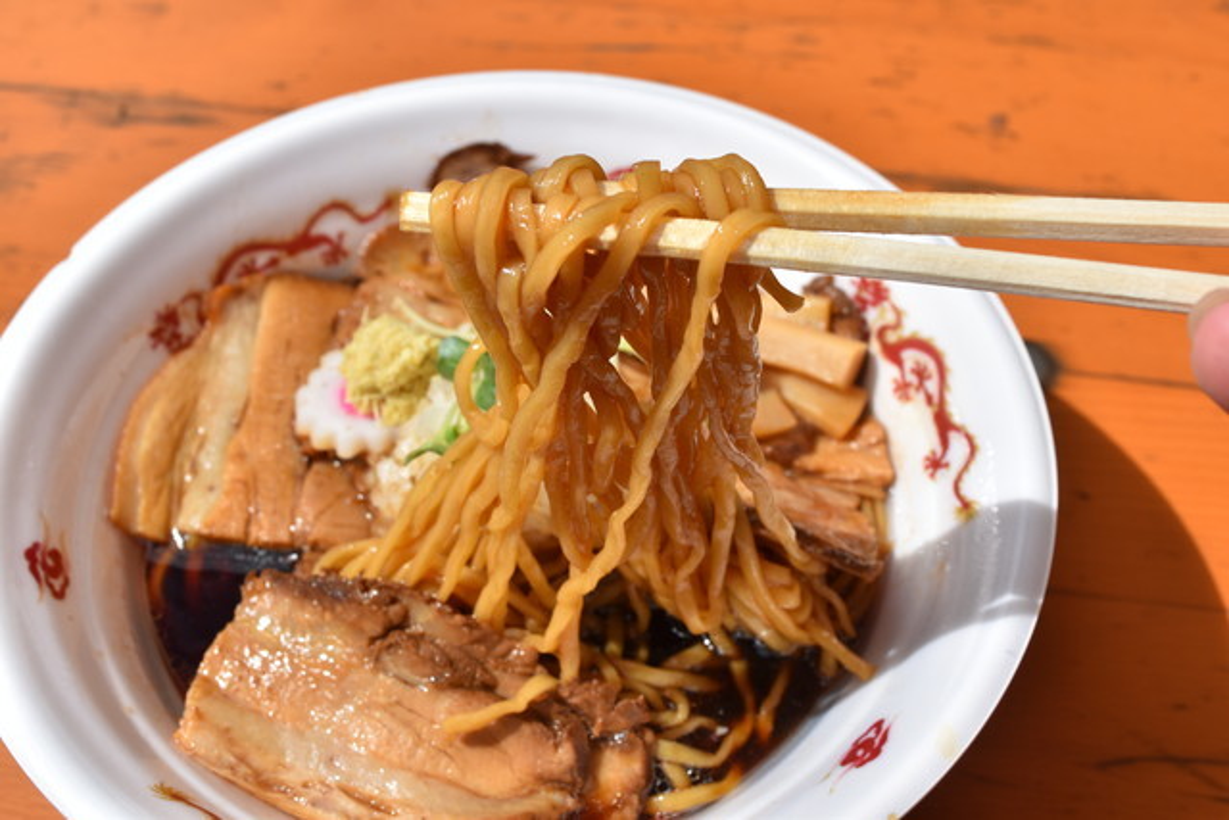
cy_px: 410
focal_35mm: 45
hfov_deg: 43.6
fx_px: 1536
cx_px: 614
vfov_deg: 29.9
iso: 200
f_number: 11
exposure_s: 1/500
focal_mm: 30
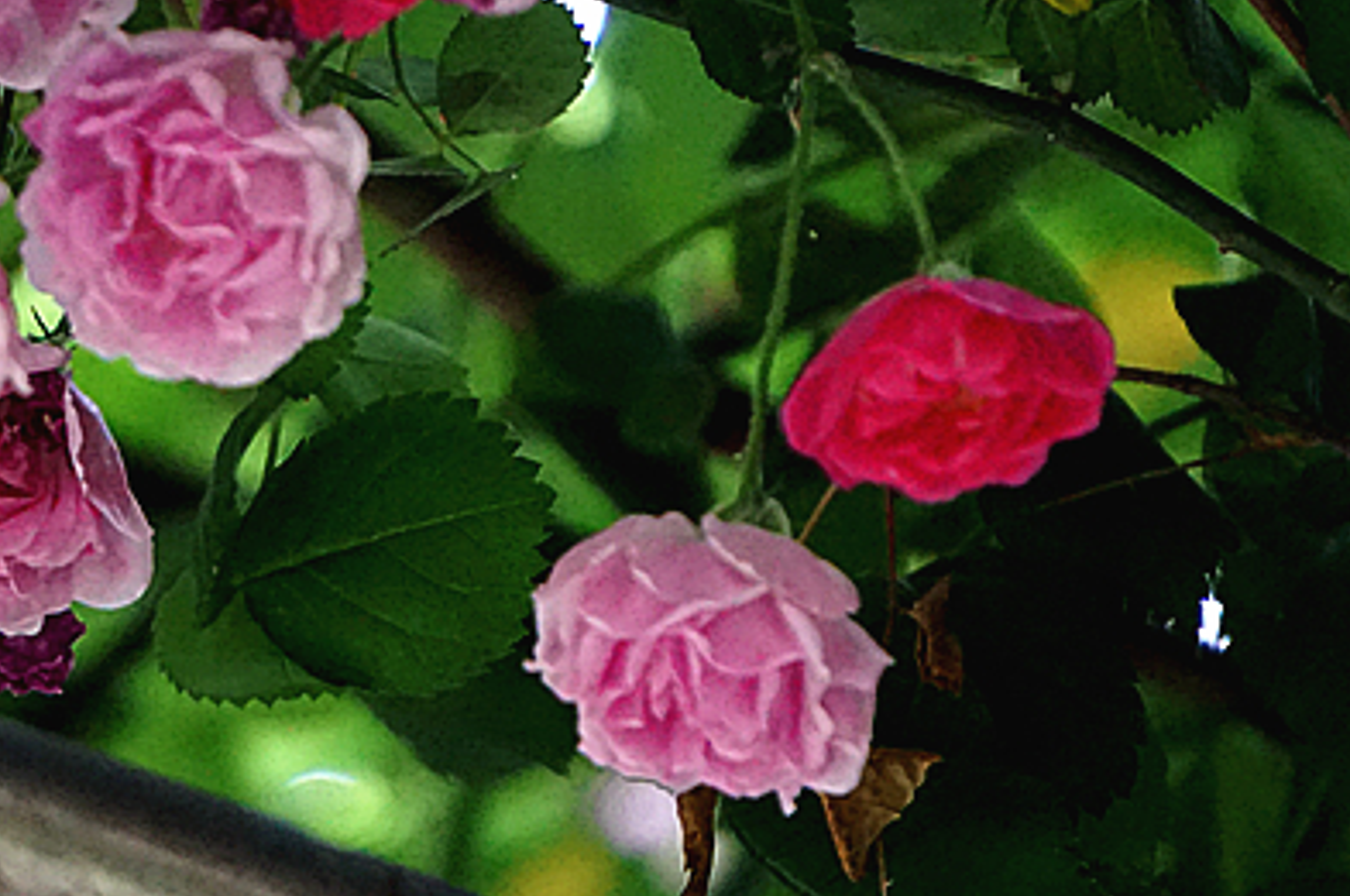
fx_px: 24007
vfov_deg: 2.1
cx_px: 306
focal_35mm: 641
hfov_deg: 3.2
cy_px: 333
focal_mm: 210
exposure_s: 1/400
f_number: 6.3
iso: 3200
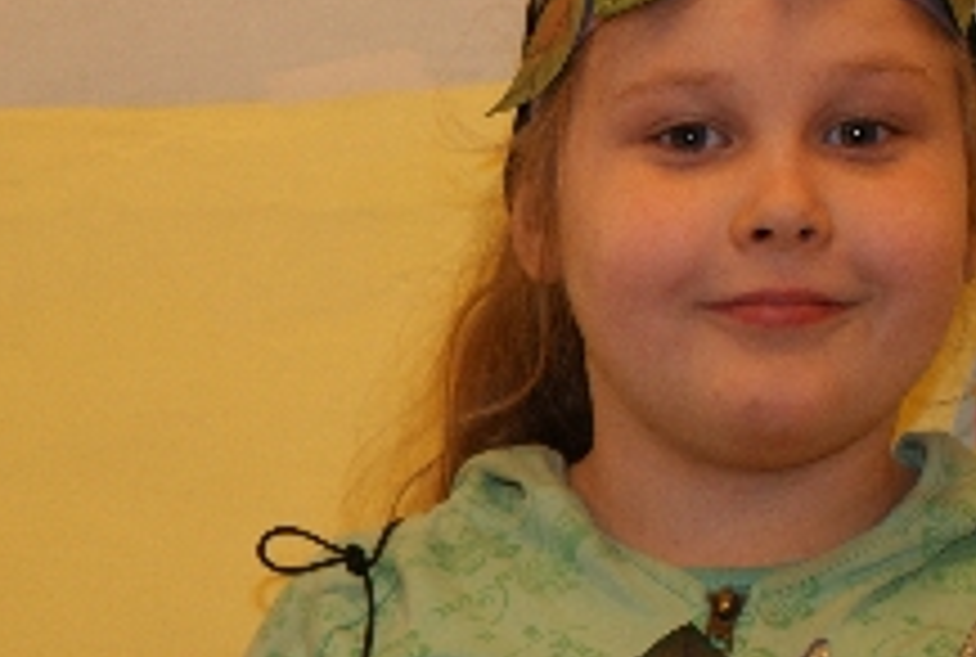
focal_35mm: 116
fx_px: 3154
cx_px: 45
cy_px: 518
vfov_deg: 11.8
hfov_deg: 17.3
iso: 400
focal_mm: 28
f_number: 5.6
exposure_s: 1/60
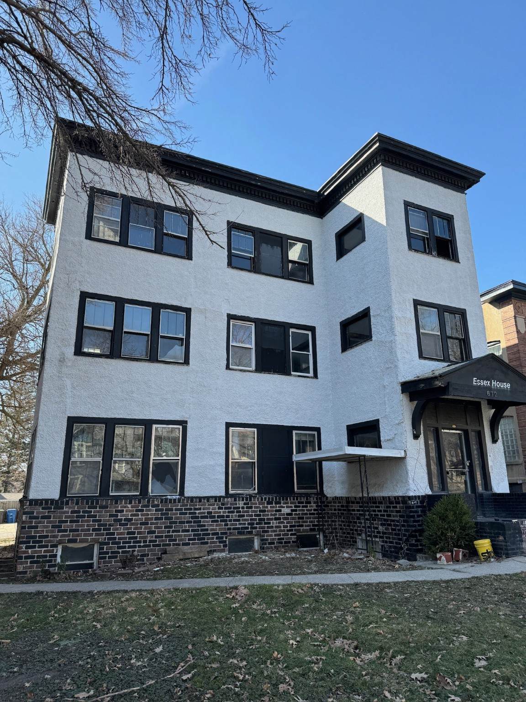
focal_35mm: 24
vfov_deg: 71.6
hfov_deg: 56.8
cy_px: 351
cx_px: 263
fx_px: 486
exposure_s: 1/1193
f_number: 1.78
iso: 80
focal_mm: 6.86
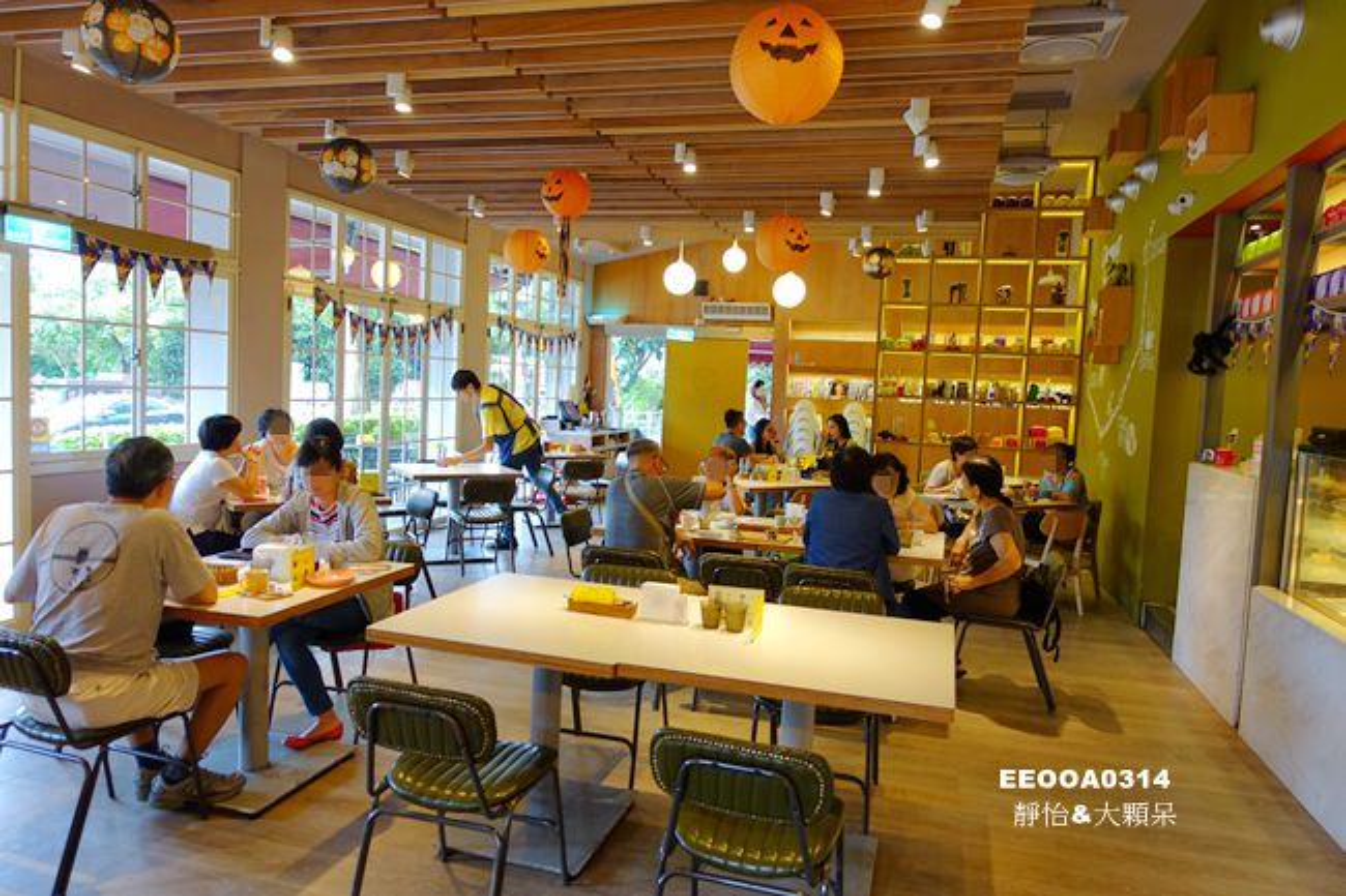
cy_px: 448
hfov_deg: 73.8
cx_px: 673
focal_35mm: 24
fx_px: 897
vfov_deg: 53.1
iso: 125
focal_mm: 8.8
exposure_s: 1/30
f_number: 2
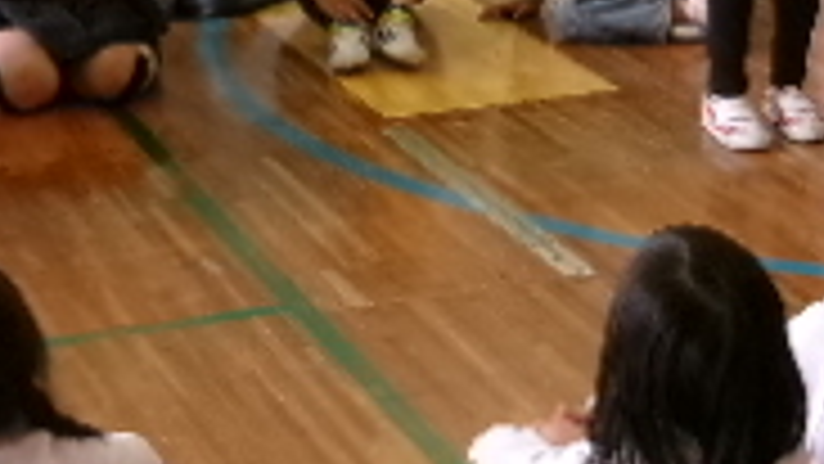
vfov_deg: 8.8
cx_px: 662
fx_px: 2994
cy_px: -27
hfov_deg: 15.6
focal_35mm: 137
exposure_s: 1/34
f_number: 4.5
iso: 288
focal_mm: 6.4
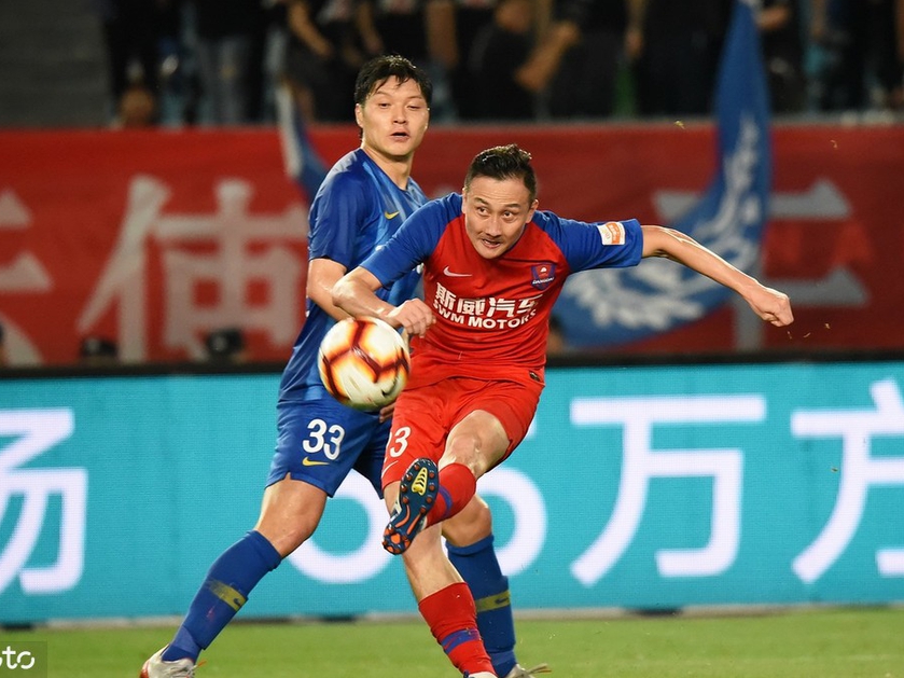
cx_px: 409
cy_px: 340
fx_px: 13917
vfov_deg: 2.8
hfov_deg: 3.7
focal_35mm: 533
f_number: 6.3
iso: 6400
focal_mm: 490
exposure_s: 1/800
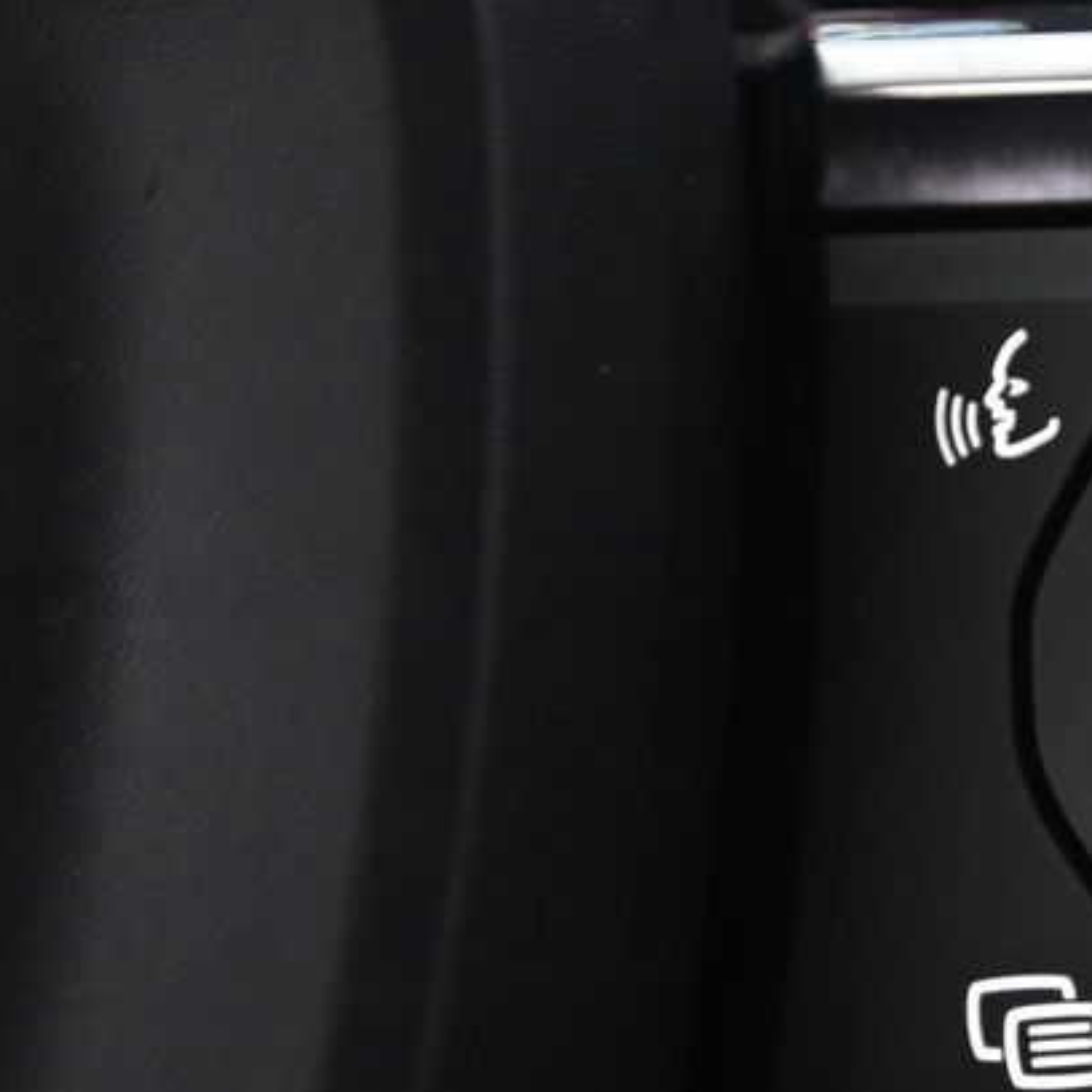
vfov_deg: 4.3
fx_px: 14490
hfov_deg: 4.3
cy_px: 736
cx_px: 1247
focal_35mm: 406
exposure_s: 1/15
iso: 2000
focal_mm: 120
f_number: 4
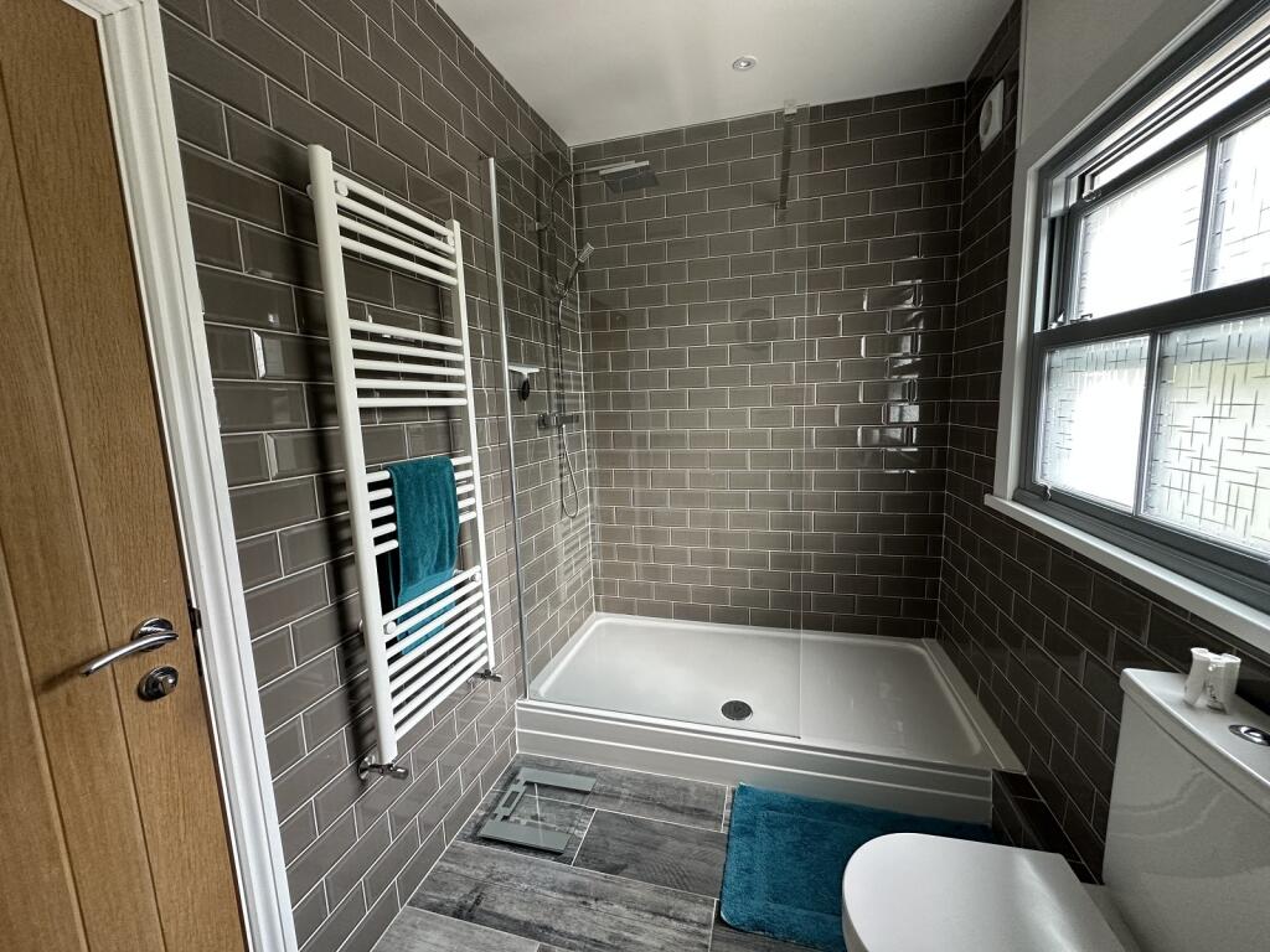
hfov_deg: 102.1
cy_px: 476
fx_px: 514
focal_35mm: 14
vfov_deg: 85.7
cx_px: 635
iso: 250
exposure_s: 1/115
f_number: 2.2
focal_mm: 2.22
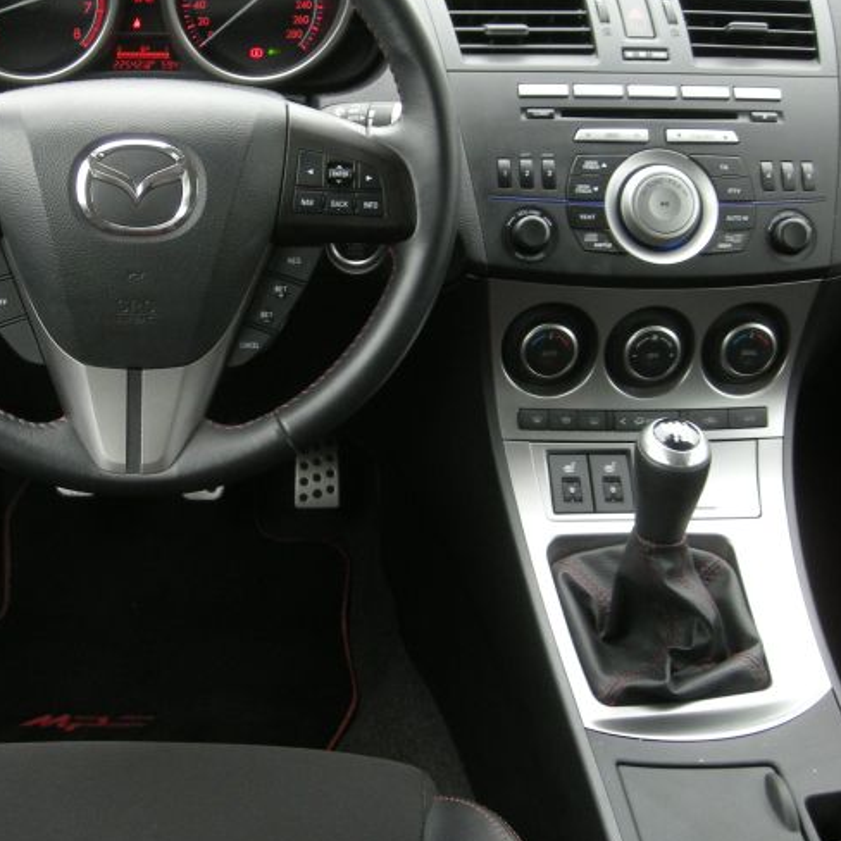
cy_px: 370
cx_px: 160
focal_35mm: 57
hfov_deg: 29.3
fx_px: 1567
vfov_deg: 30.0
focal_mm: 5.7
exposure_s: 1/61.7
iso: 119
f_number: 2.8
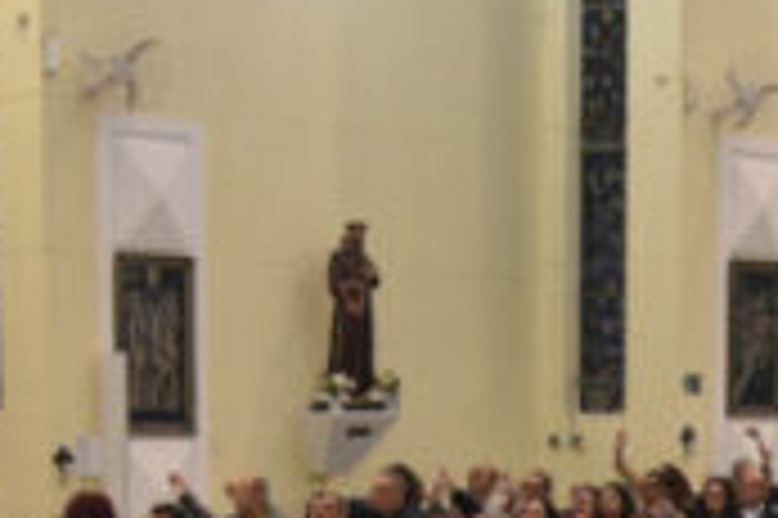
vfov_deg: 9.2
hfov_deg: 14.1
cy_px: 935
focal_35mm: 142
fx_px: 3066
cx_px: 904
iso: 1250
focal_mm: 24
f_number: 5
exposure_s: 1/80
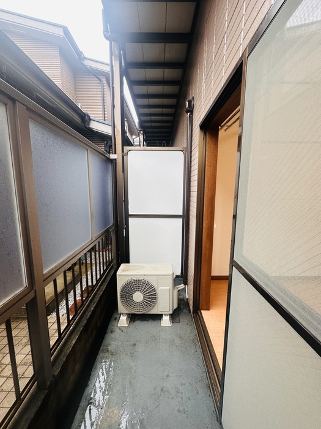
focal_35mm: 14
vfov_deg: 102.1
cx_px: 160
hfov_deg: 85.7
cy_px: 214
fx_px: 173
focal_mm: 2.22
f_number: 2.2
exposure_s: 1/100
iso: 80
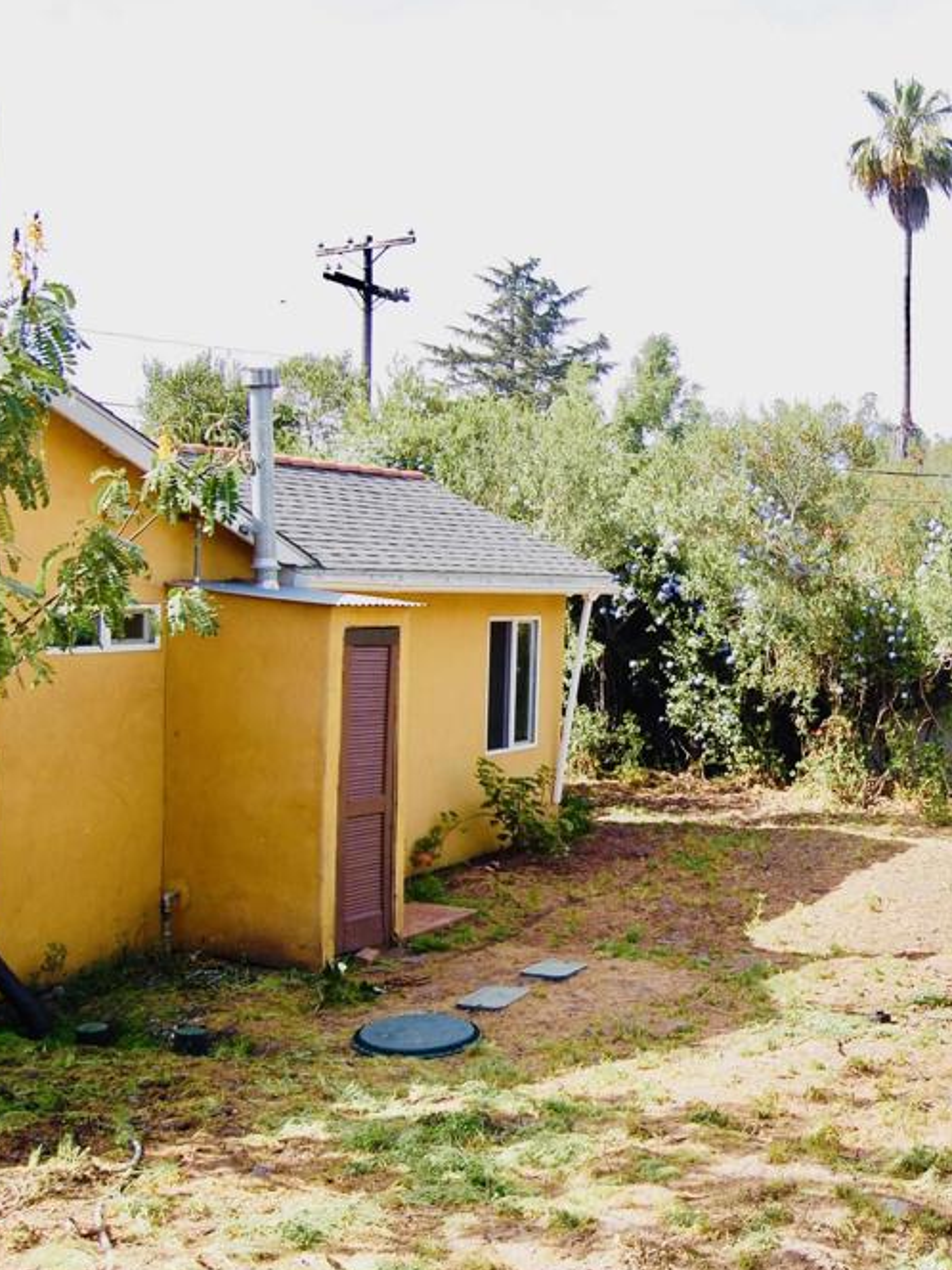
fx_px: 1467
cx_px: 801
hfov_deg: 34.5
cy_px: 646
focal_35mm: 40
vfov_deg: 46.8
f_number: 7.1
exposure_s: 1/200
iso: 200
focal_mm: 18
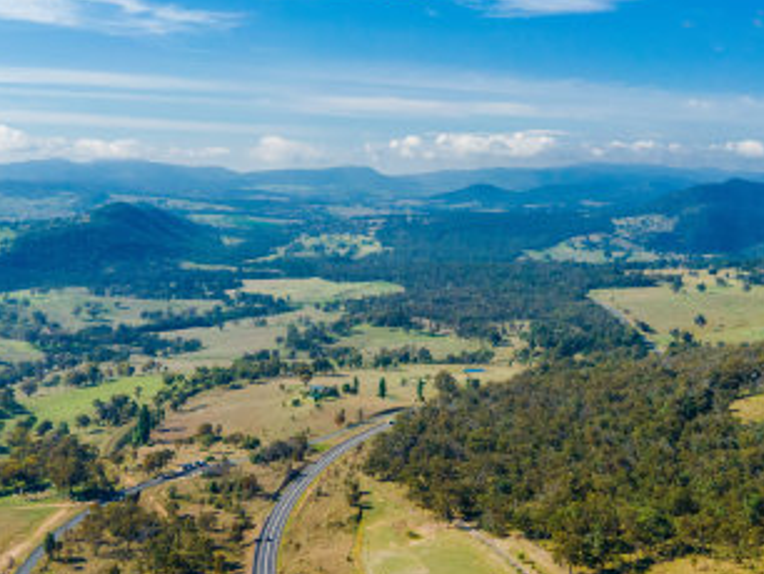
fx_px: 1060
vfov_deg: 30.0
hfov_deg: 39.6
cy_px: 181
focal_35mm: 48
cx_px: 414
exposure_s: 1/730
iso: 100
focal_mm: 4.5
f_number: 2.8
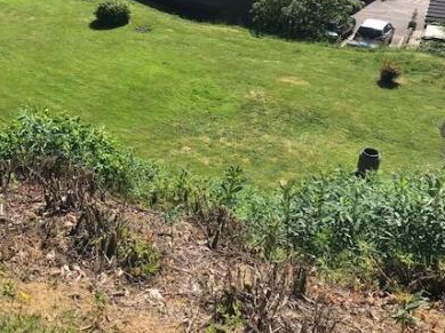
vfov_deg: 33.7
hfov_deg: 43.7
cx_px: 122
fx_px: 539
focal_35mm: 42
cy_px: 91
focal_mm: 3.99
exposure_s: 1/1709
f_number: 1.8
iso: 20
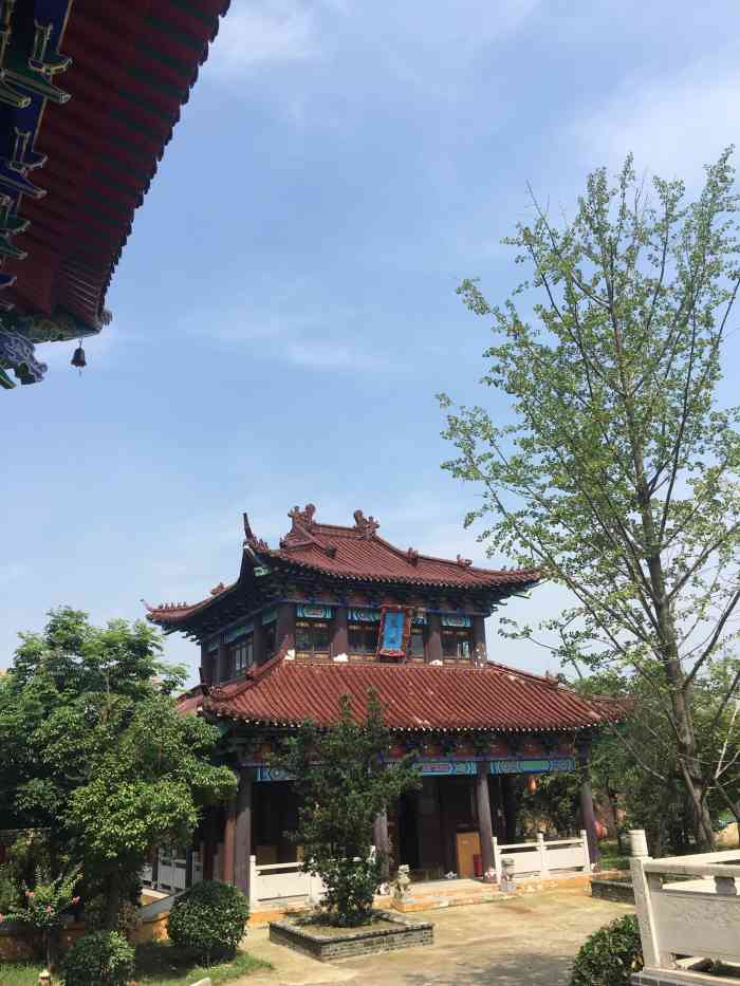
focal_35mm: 29
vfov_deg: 61.7
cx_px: 370
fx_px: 826
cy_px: 493
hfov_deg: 48.2
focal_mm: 4.15
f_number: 2.2
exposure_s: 1/1304
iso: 25
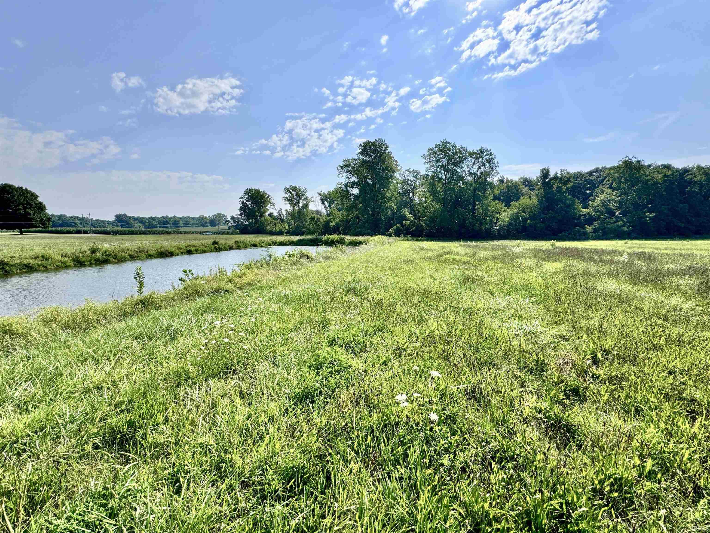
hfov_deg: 102.1
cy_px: 266
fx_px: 287
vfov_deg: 85.7
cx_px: 355
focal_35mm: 14
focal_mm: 2.22
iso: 40
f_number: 2.2
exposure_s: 1/1927
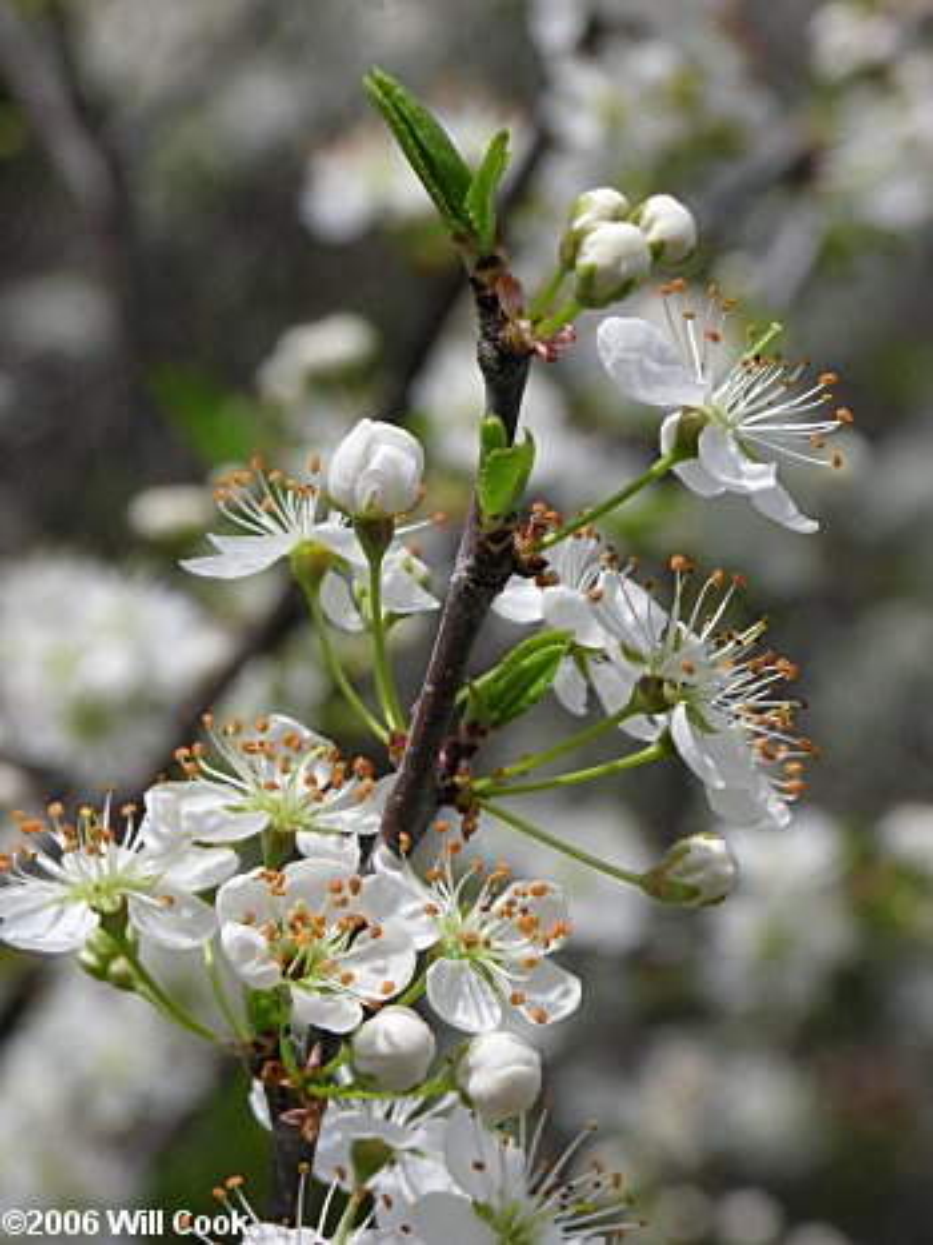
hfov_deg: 11.7
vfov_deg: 15.5
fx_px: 4566
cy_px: 622
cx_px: 466
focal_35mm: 127
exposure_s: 1/250
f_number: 7.6
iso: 100
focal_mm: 32.4
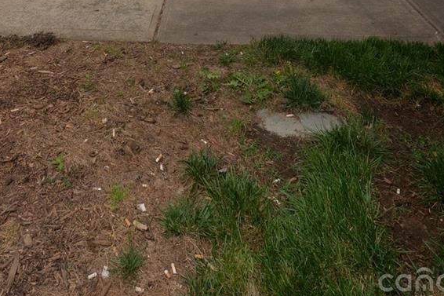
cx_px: 198
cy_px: -286
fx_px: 469
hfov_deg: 50.6
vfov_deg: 19.8
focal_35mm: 38
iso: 100
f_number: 7.1
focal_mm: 14
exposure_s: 1/200
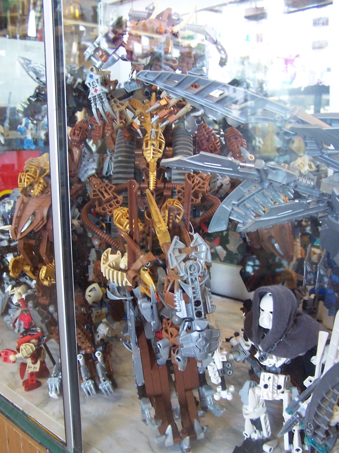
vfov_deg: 44.8
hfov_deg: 34.3
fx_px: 549
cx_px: 172
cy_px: 242
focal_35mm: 42
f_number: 2.8
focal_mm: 6.3
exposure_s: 1/15
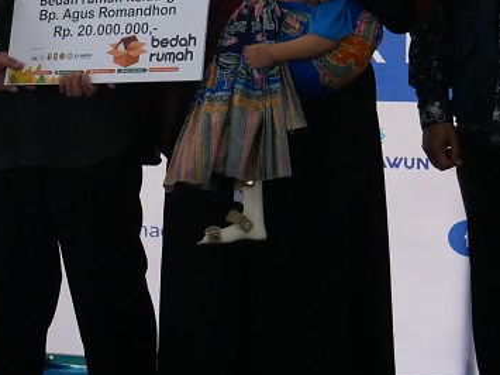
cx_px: 54
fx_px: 1790
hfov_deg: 15.7
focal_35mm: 124
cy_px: -70
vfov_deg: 11.7
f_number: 5
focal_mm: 22
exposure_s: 1/200
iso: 3200
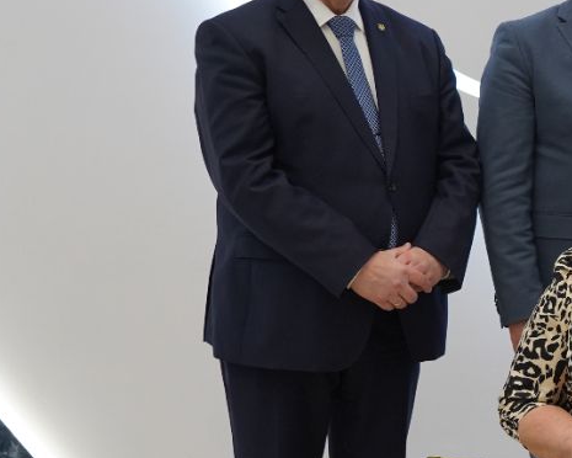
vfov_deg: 18.2
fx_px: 1422
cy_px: 326
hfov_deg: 20.5
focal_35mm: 84
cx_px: 768
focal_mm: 32
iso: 1250
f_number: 4
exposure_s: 1/125
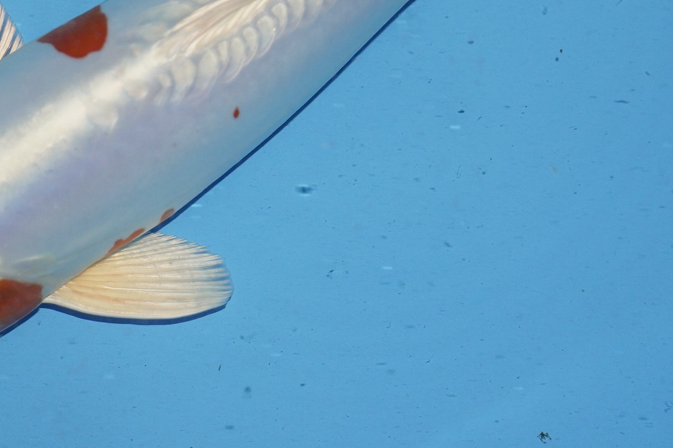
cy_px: 137
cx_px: 268
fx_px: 2746
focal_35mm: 147
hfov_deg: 14.0
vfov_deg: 9.3
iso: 1000
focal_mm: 48
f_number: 5
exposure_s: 1/60
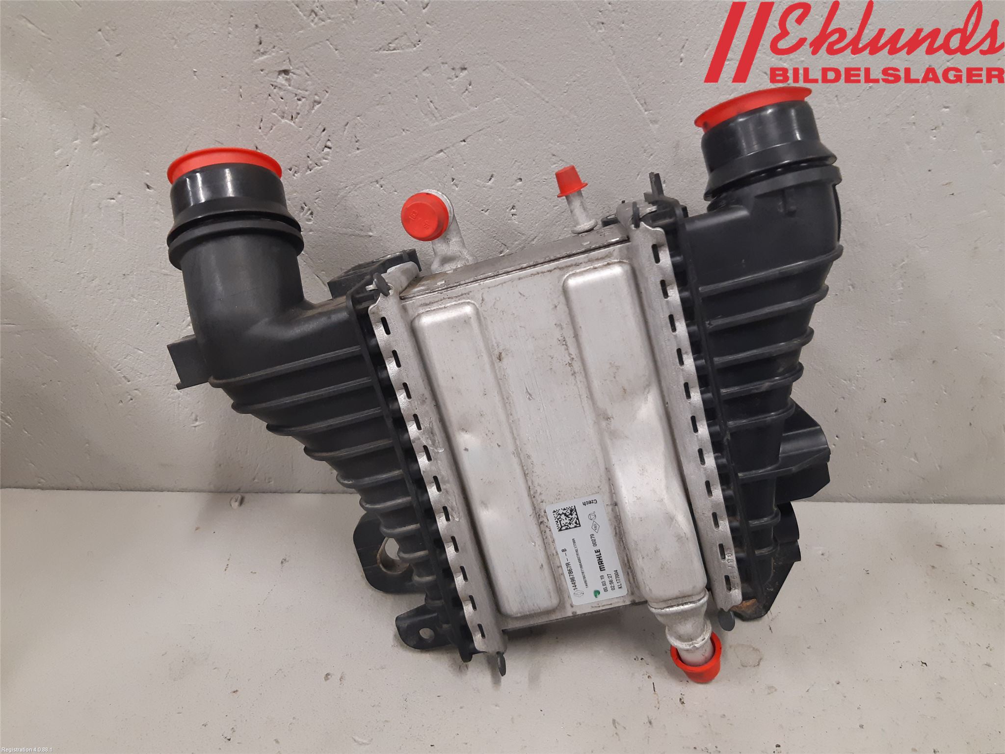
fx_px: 755
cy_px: 377
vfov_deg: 53.1
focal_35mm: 26
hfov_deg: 67.3
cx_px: 502
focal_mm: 3.93
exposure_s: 1/50
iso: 200
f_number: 1.7
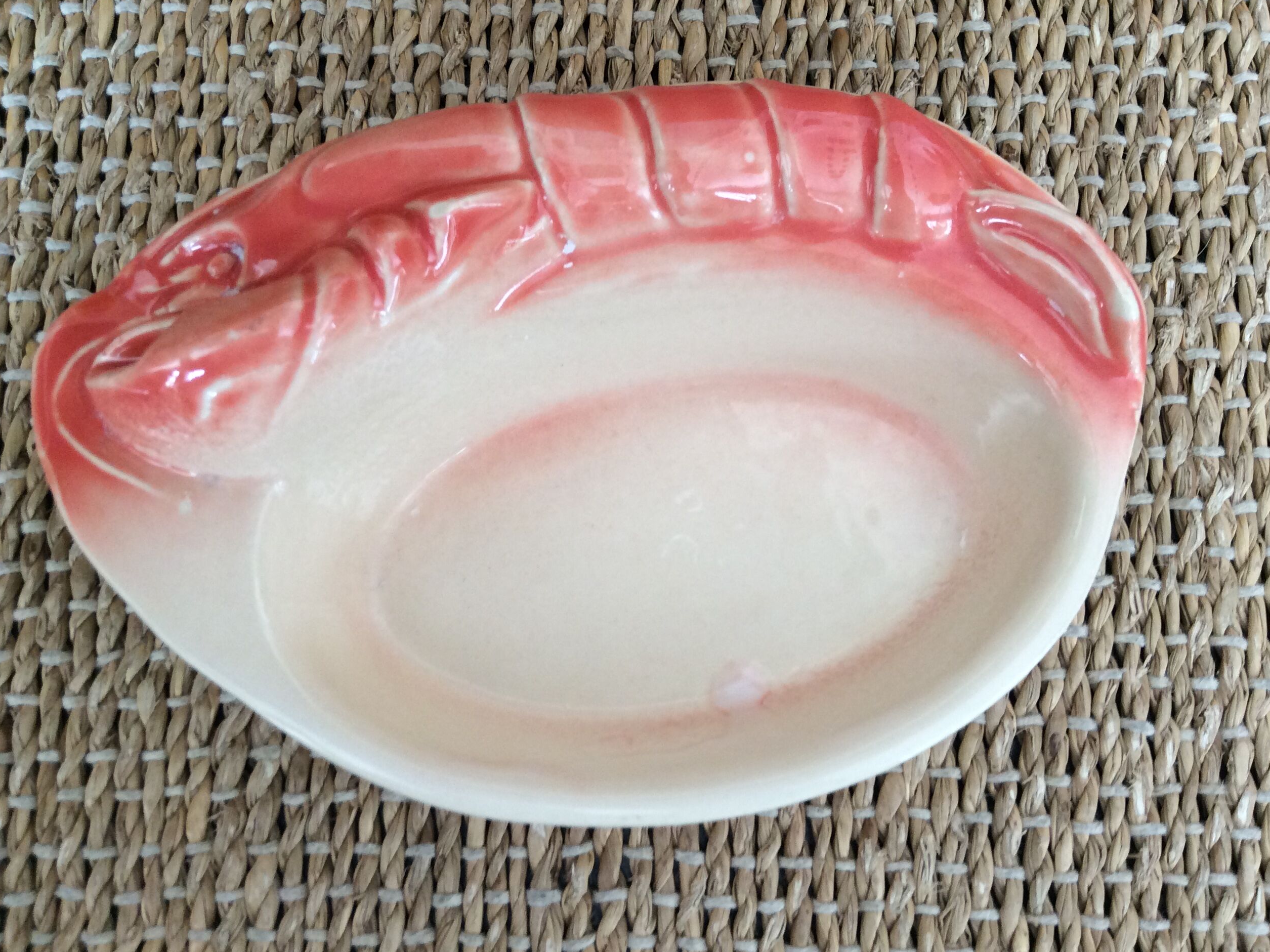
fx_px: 1211
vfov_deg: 42.9
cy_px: 477
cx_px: 649
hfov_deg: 55.4
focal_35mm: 33
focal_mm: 3.3
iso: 80
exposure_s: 1/25
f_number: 2.4
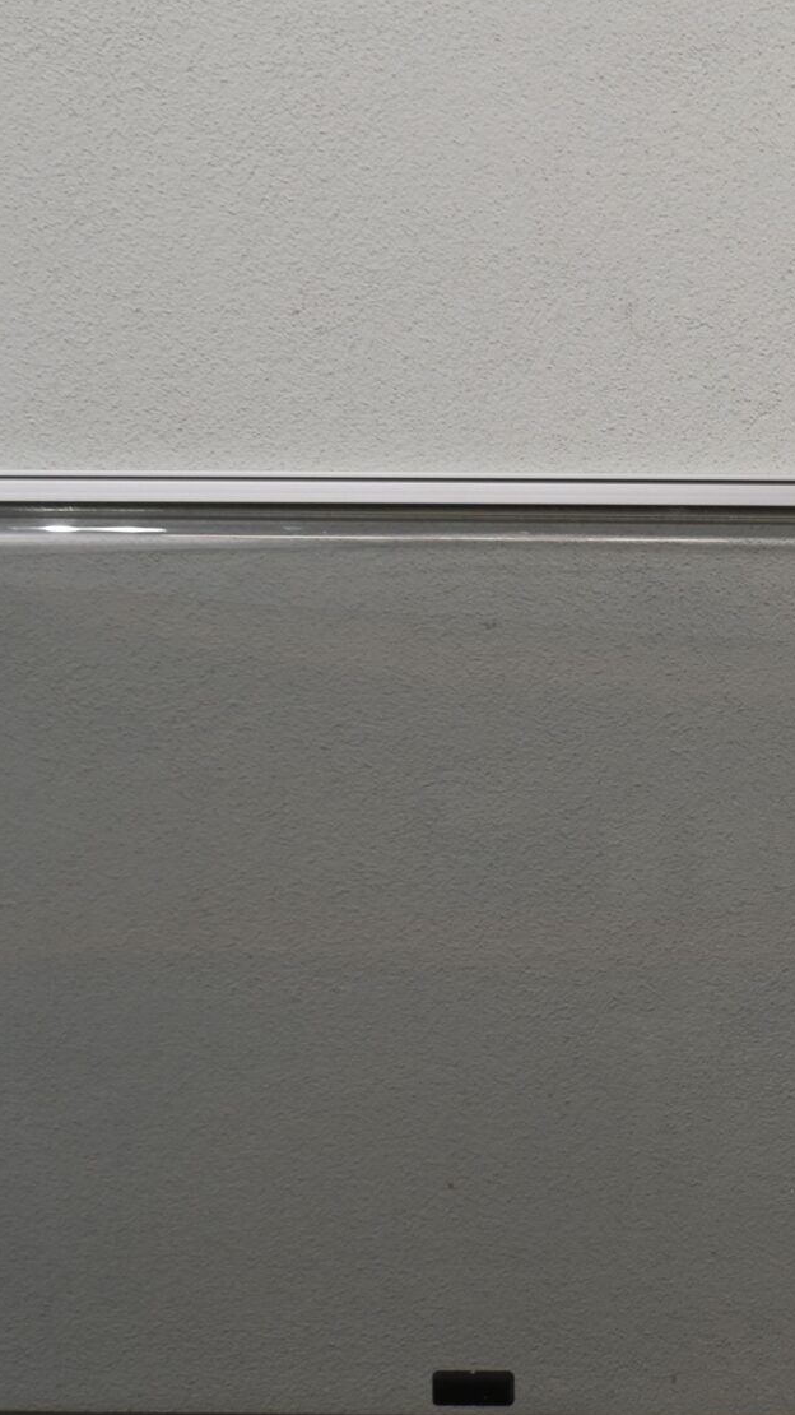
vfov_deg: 24.4
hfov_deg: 13.3
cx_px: 1075
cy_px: 815
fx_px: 3262
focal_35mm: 87
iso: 360
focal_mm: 24
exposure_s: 1/125
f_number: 5.6
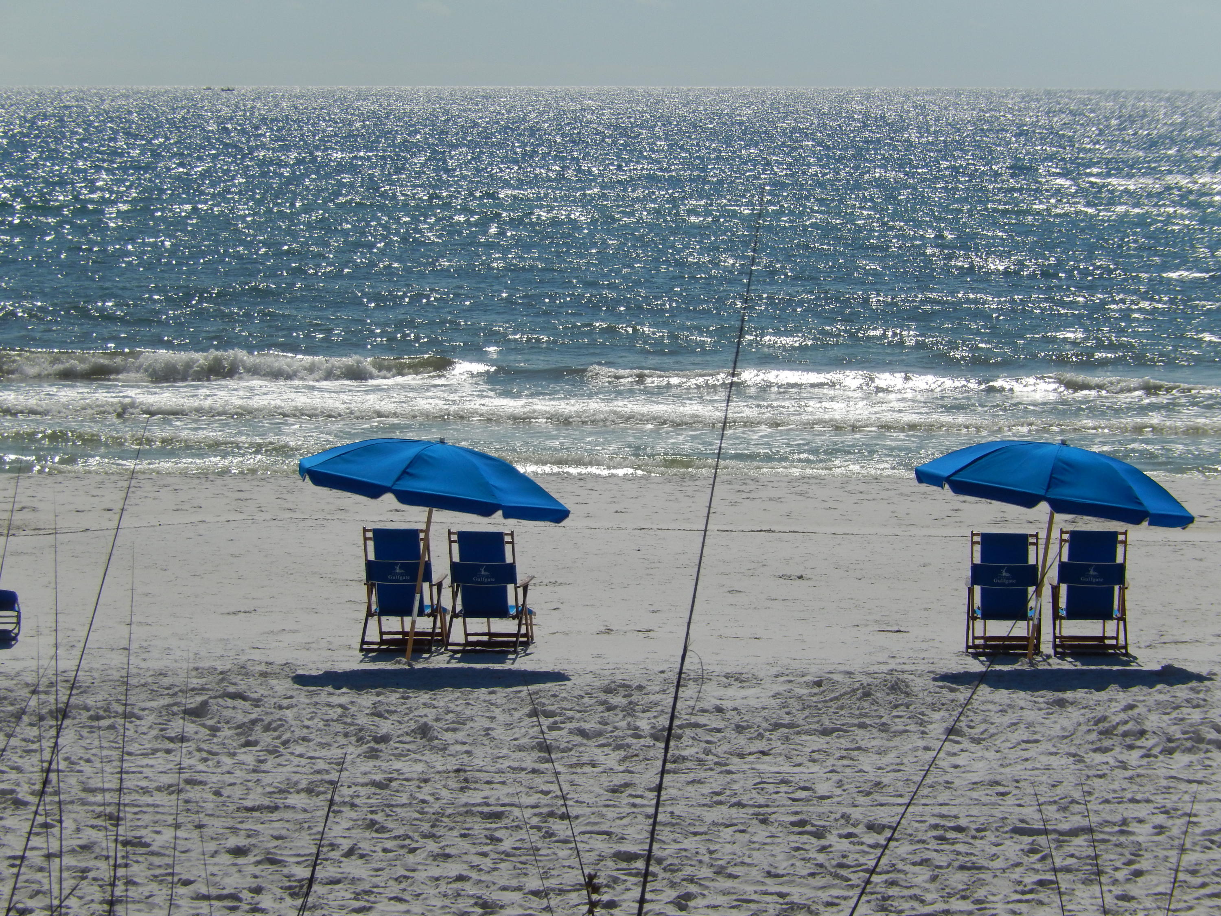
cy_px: 458
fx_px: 4727
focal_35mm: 134
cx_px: 610
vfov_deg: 11.1
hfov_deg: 14.7
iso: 125
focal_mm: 24.1
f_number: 11.2
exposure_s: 1/640
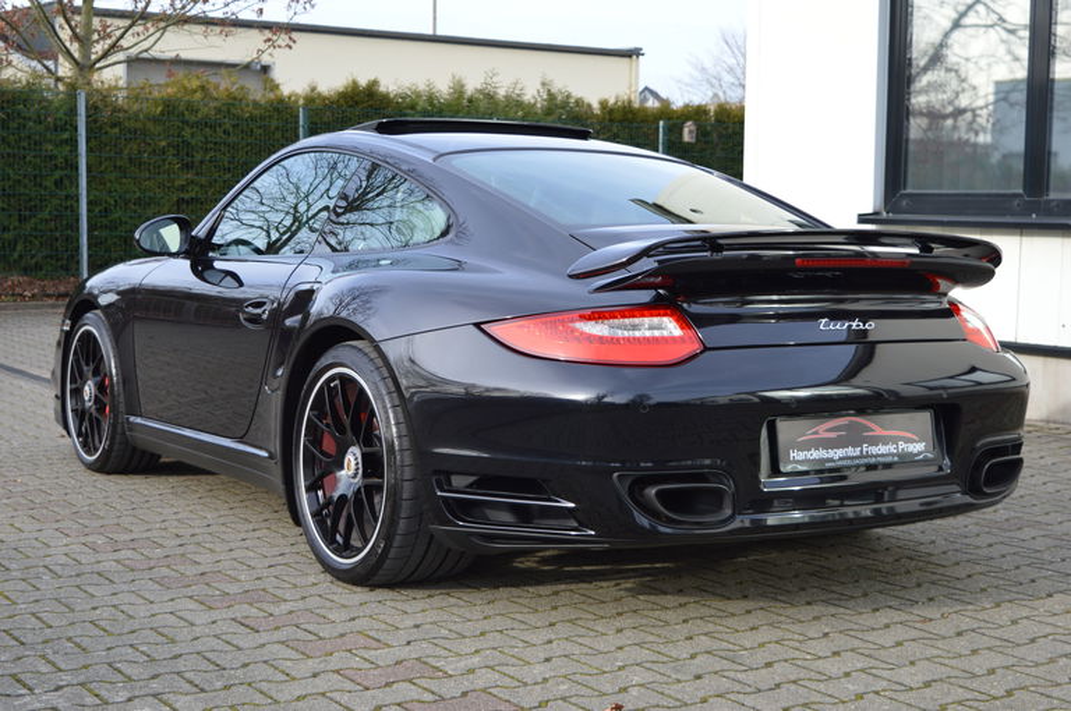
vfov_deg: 25.0
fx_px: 1604
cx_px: 536
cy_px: 356
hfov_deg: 36.9
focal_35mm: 54
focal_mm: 36
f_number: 5.6
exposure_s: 1/125
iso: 100
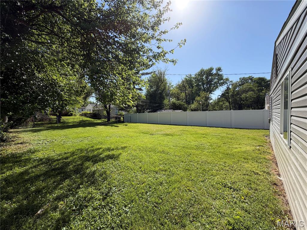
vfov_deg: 85.7
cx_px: 154
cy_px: 115
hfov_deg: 102.1
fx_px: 124
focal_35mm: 14
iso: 25
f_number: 2.2
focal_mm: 2.22
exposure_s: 1/809
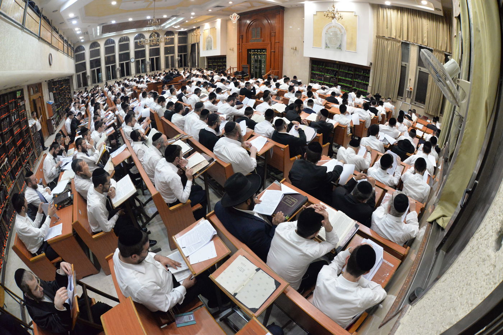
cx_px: 252
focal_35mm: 15
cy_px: 168
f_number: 8
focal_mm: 15
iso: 6400
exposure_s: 1/250
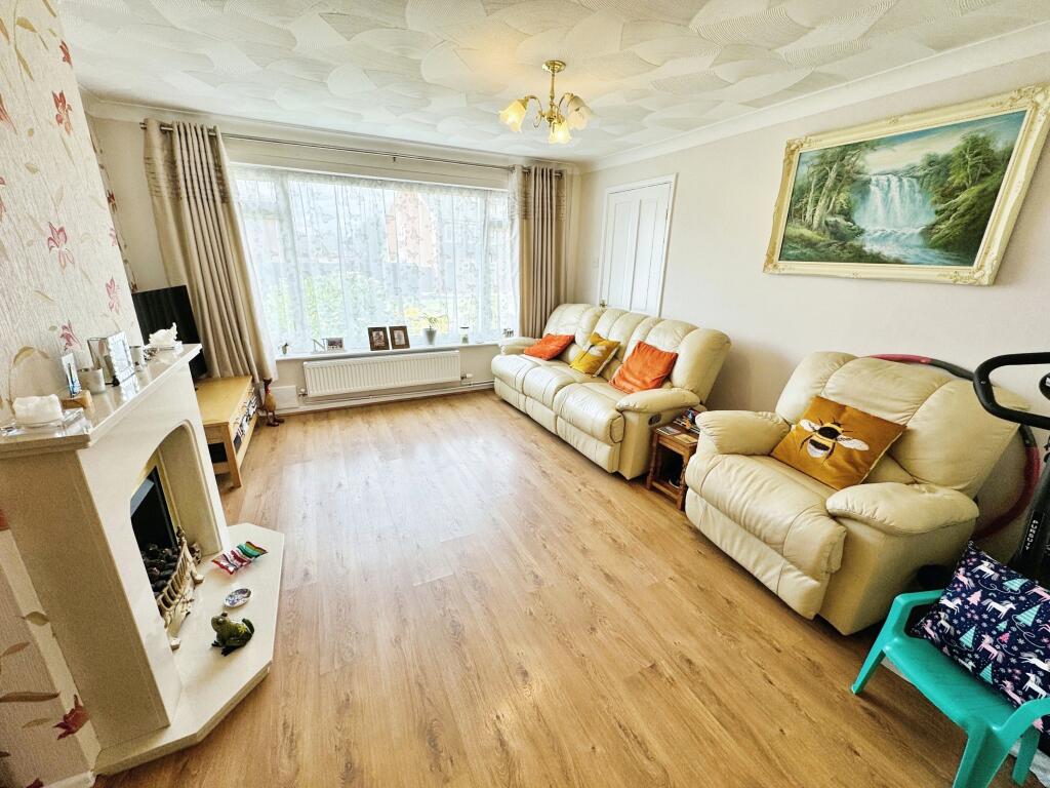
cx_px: 525
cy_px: 394
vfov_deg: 85.7
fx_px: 425
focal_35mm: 14
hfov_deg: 102.1
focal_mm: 2.22
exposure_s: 1/146
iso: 40
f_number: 2.2
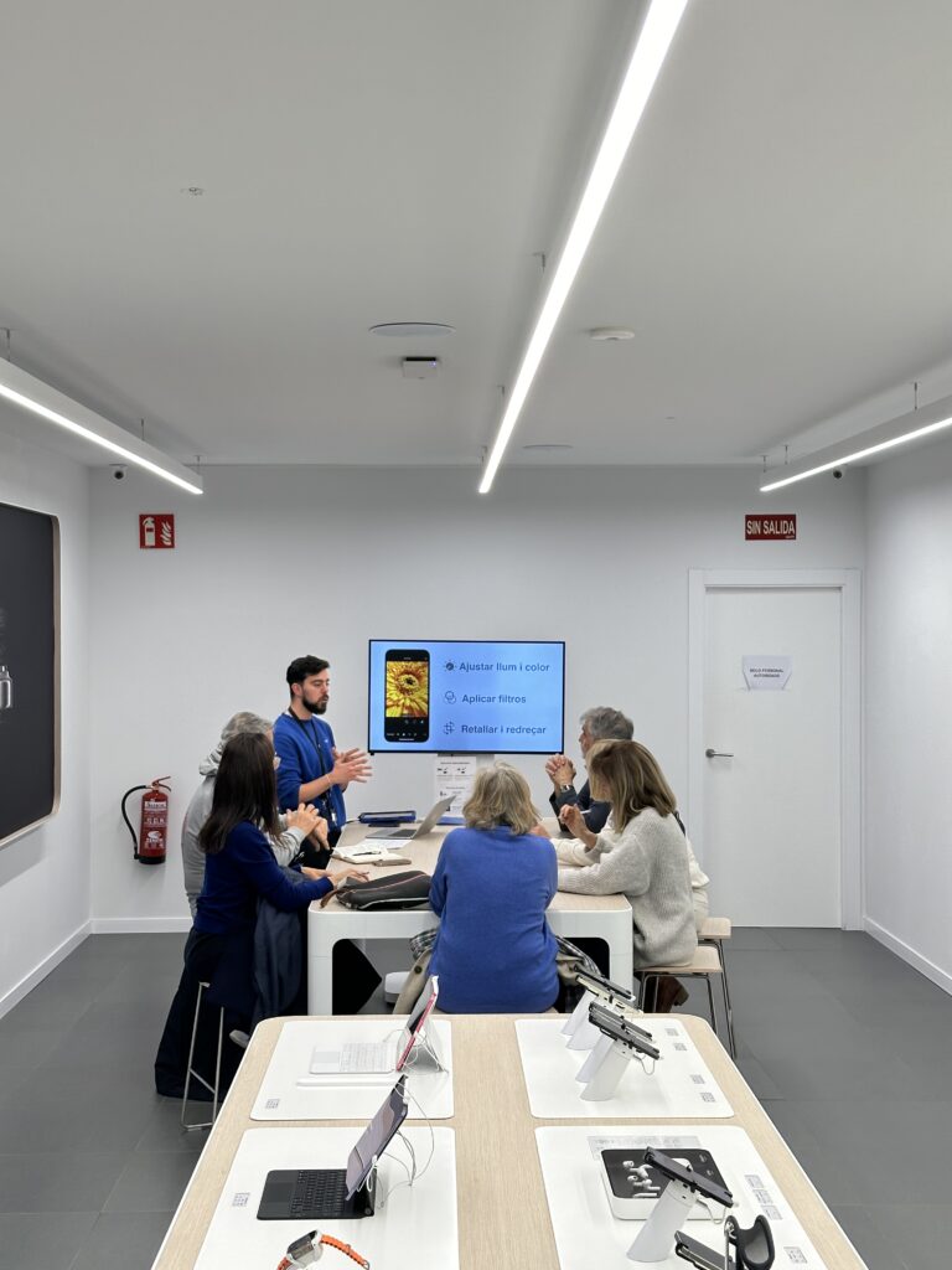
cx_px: 476
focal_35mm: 48
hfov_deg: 30.3
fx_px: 1760
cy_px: 635
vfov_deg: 39.7
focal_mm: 6.86
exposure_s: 1/196
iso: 80
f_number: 1.78
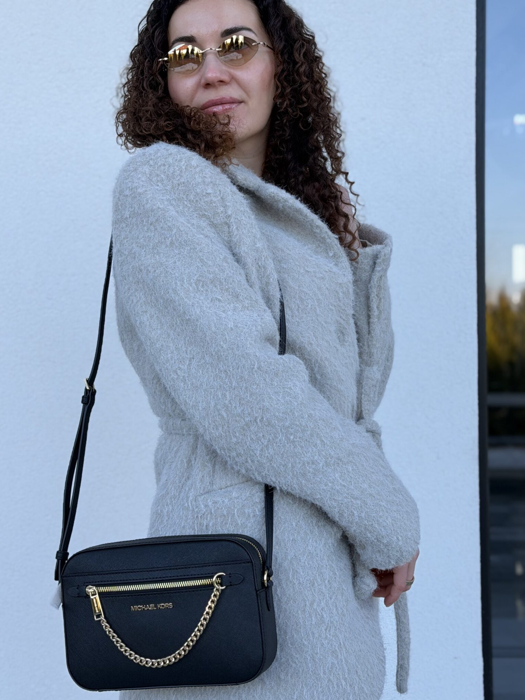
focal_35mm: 60
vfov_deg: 32.2
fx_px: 1213
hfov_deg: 24.4
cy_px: 347
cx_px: 238
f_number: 1.78
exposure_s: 1/620
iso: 64
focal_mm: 6.76
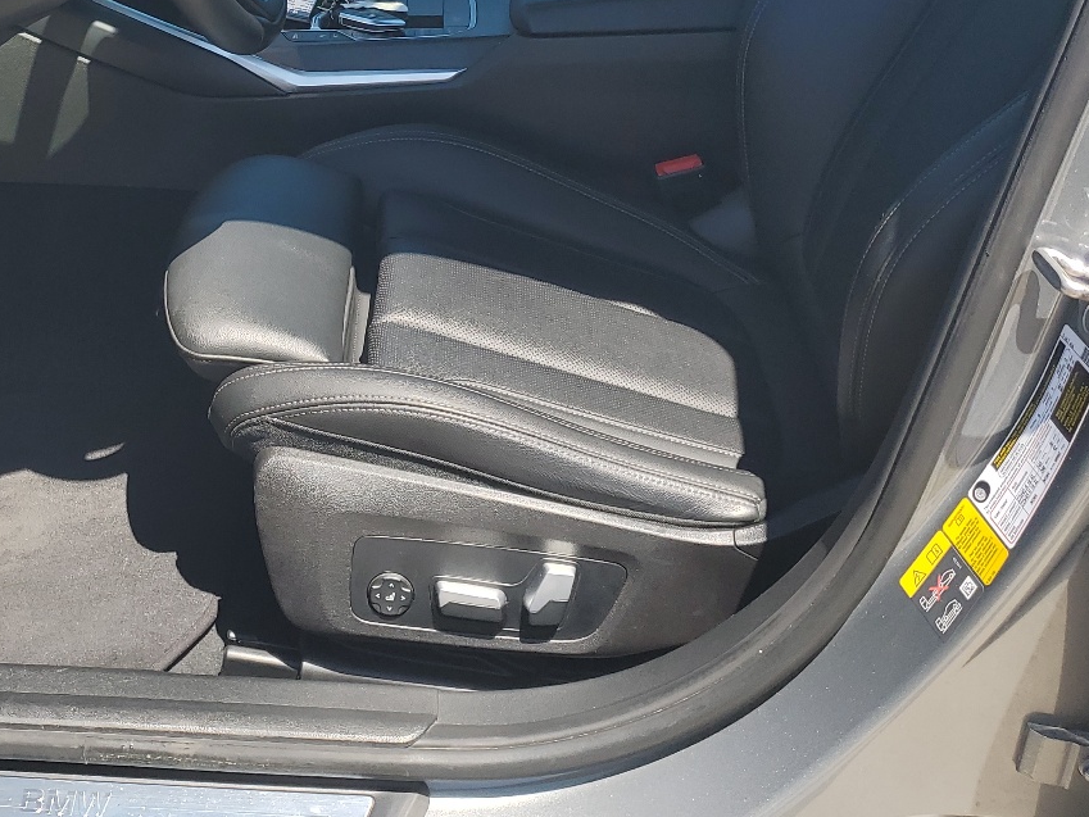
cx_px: 263
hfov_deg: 37.9
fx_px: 1542
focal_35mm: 49
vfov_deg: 28.7
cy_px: 109
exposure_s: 1/1000
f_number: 1.5
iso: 50
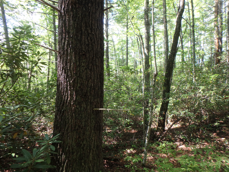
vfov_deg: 63.4
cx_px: 114
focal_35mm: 21
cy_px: 86
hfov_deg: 79.0
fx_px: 139
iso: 160
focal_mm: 3.7
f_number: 3.5
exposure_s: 1/60
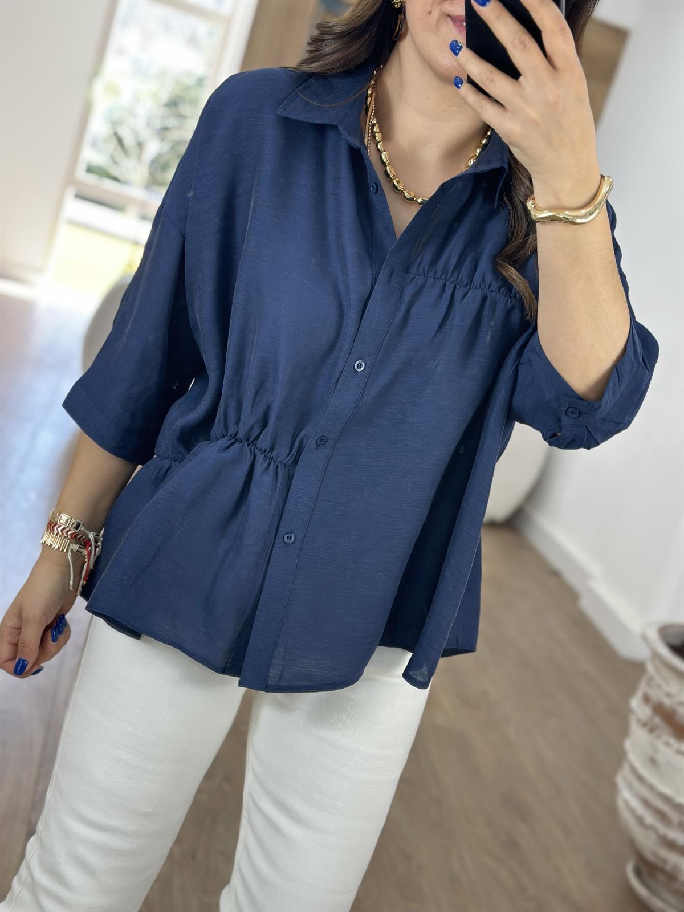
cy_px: 456
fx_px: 1265
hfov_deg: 30.3
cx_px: 342
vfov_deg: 39.7
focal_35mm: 48
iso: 125
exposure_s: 1/100
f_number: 1.78
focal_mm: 6.86
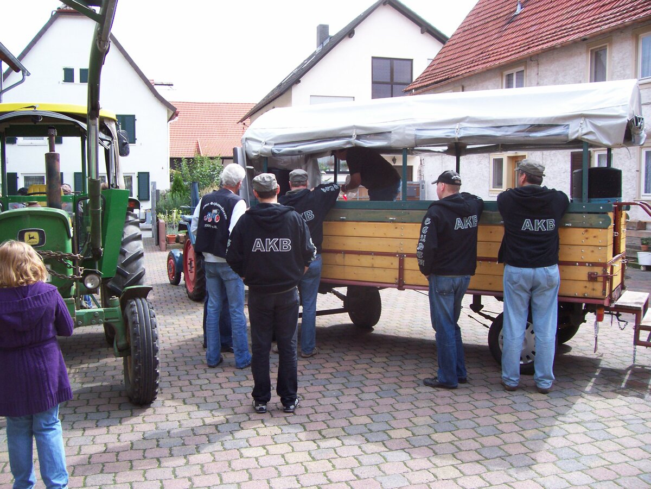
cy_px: 244
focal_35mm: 34
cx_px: 326
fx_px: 639
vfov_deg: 41.8
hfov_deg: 54.0
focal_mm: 5.6
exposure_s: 1/342
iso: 80
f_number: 2.7
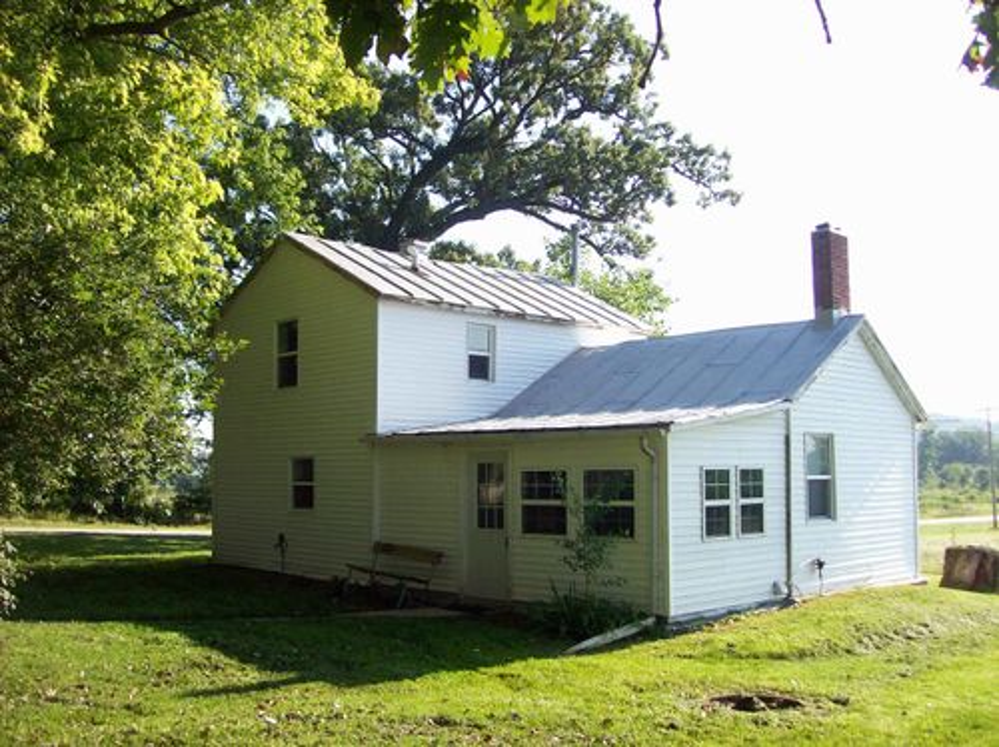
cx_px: 500
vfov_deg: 39.6
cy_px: 374
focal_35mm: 36
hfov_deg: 51.4
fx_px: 1038
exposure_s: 1/785
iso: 80
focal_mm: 6
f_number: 2.7
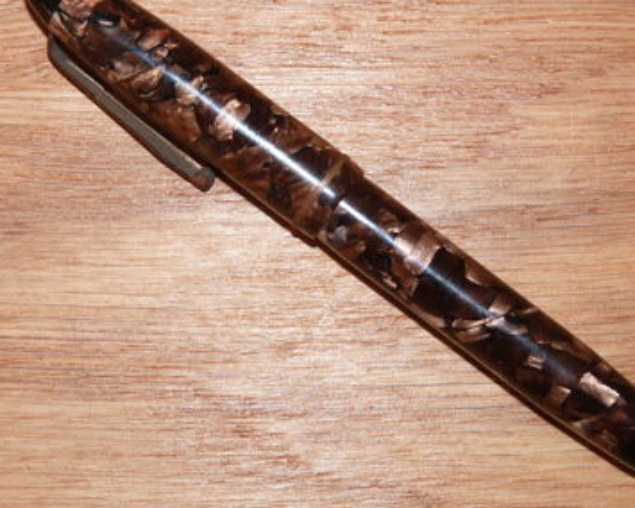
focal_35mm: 111
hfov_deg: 17.3
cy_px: 222
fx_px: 2086
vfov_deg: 13.9
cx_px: 320
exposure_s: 1/40
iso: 100
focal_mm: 14.9
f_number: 3.4
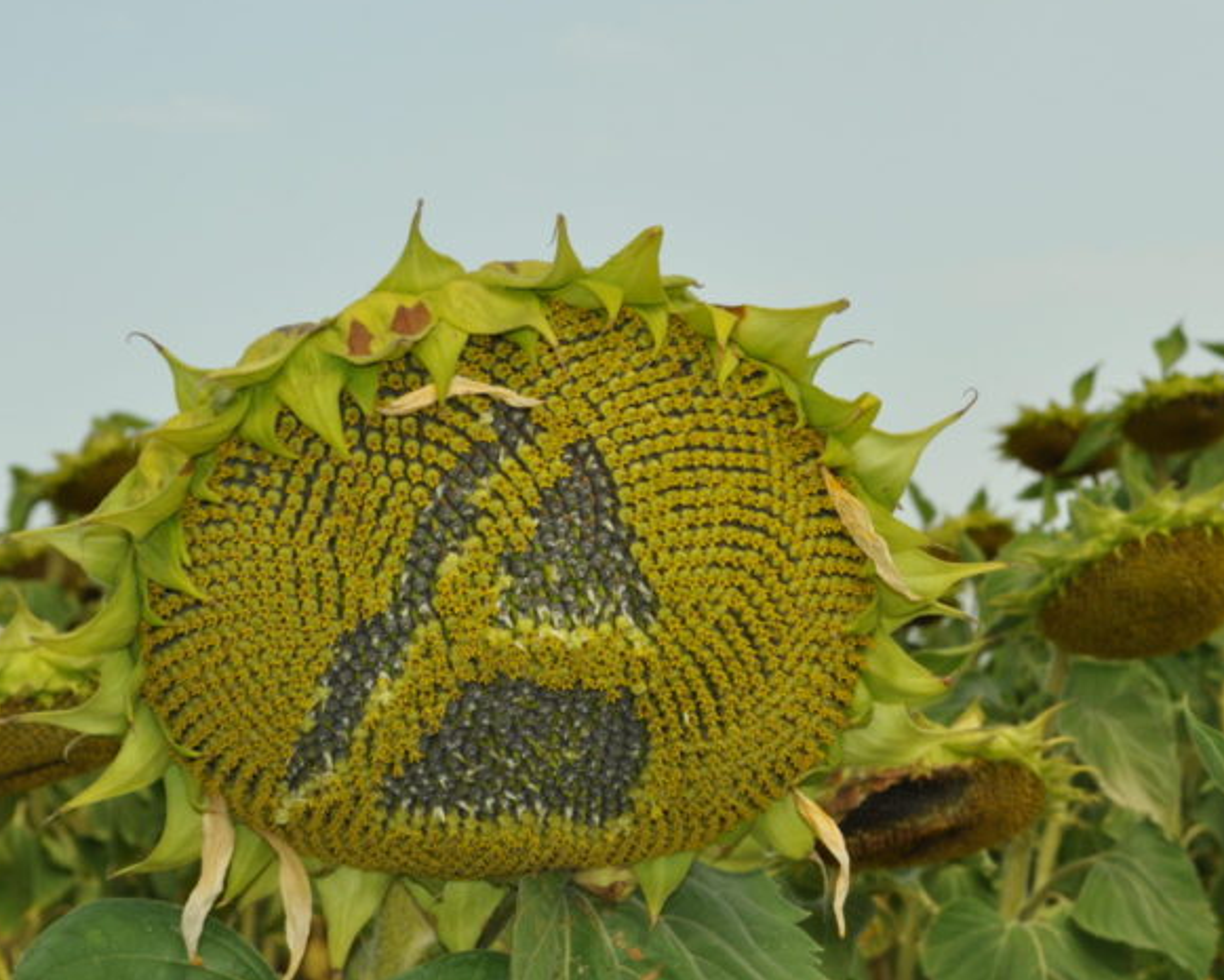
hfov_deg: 18.4
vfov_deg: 14.8
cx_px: 876
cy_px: 620
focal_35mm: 104
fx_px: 3768
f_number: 13
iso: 200
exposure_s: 1/200
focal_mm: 42
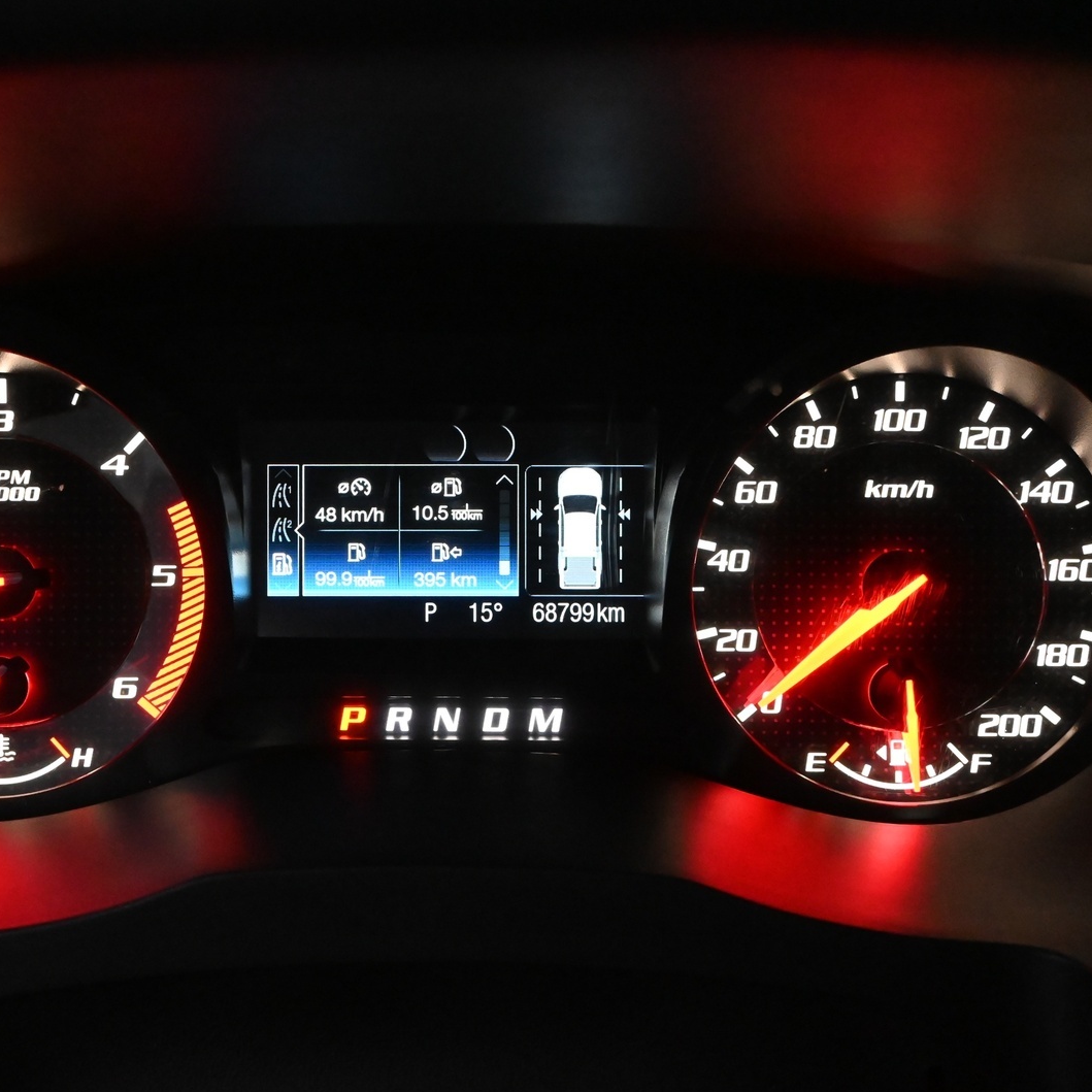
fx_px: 1427
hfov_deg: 41.7
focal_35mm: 40
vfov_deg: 41.9
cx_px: 434
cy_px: 550
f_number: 5
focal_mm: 20.5
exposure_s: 1/100
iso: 6400
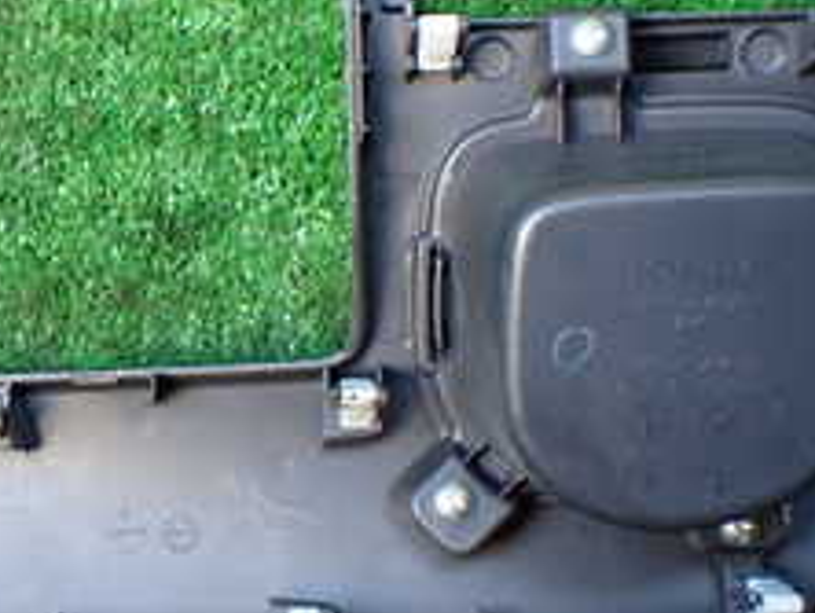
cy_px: 323
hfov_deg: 22.8
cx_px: -73
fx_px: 1909
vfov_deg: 18.2
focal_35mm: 81
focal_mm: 5.4
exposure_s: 1/100
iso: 800
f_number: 2.3
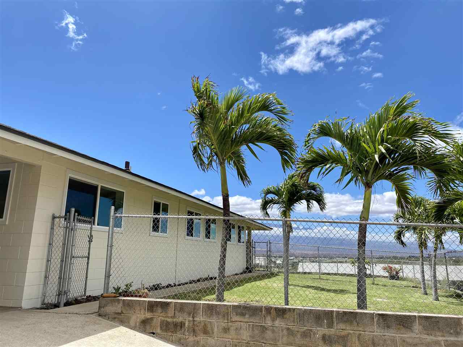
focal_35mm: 26
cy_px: 174
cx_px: 232
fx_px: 348
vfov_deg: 53.1
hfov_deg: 67.3
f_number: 1.8
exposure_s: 1/3401
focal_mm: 4.25
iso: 32
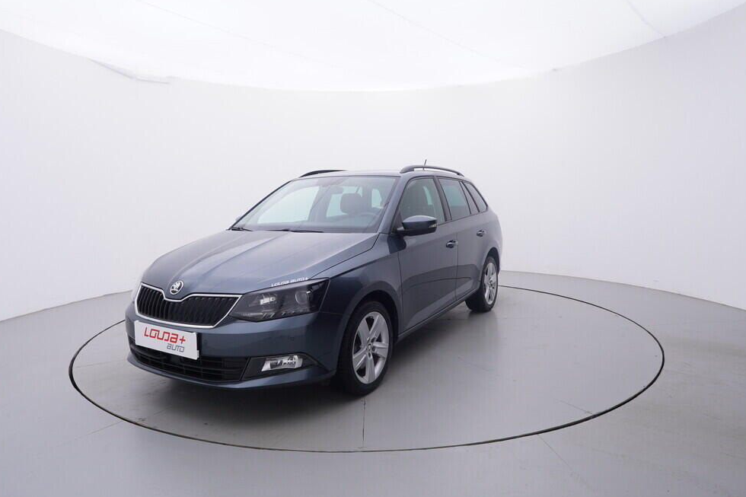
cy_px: 256
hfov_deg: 74.9
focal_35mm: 24
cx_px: 367
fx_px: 487
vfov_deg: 54.0
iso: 200
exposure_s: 1/80
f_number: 5
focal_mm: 15
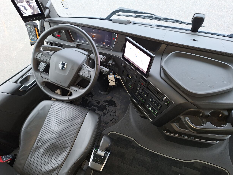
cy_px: 90
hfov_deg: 71.6
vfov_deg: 56.8
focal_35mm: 24
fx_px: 162
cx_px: 121
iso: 125
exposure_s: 1/40
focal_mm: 5.54
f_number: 1.8
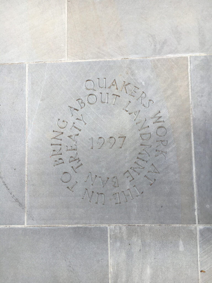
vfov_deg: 61.7
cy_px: 142
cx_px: 106
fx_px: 237
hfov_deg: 48.2
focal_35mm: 29
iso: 25
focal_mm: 4.15
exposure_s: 1/916
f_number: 2.2
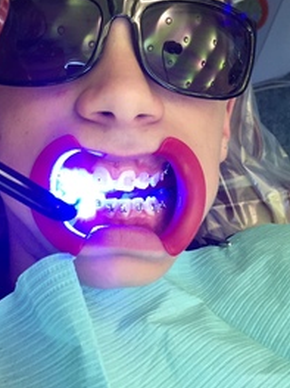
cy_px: 121
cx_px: 156
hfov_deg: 27.5
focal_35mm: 53
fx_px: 593
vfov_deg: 35.7
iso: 100
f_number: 2.2
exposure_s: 1/30
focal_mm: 4.15
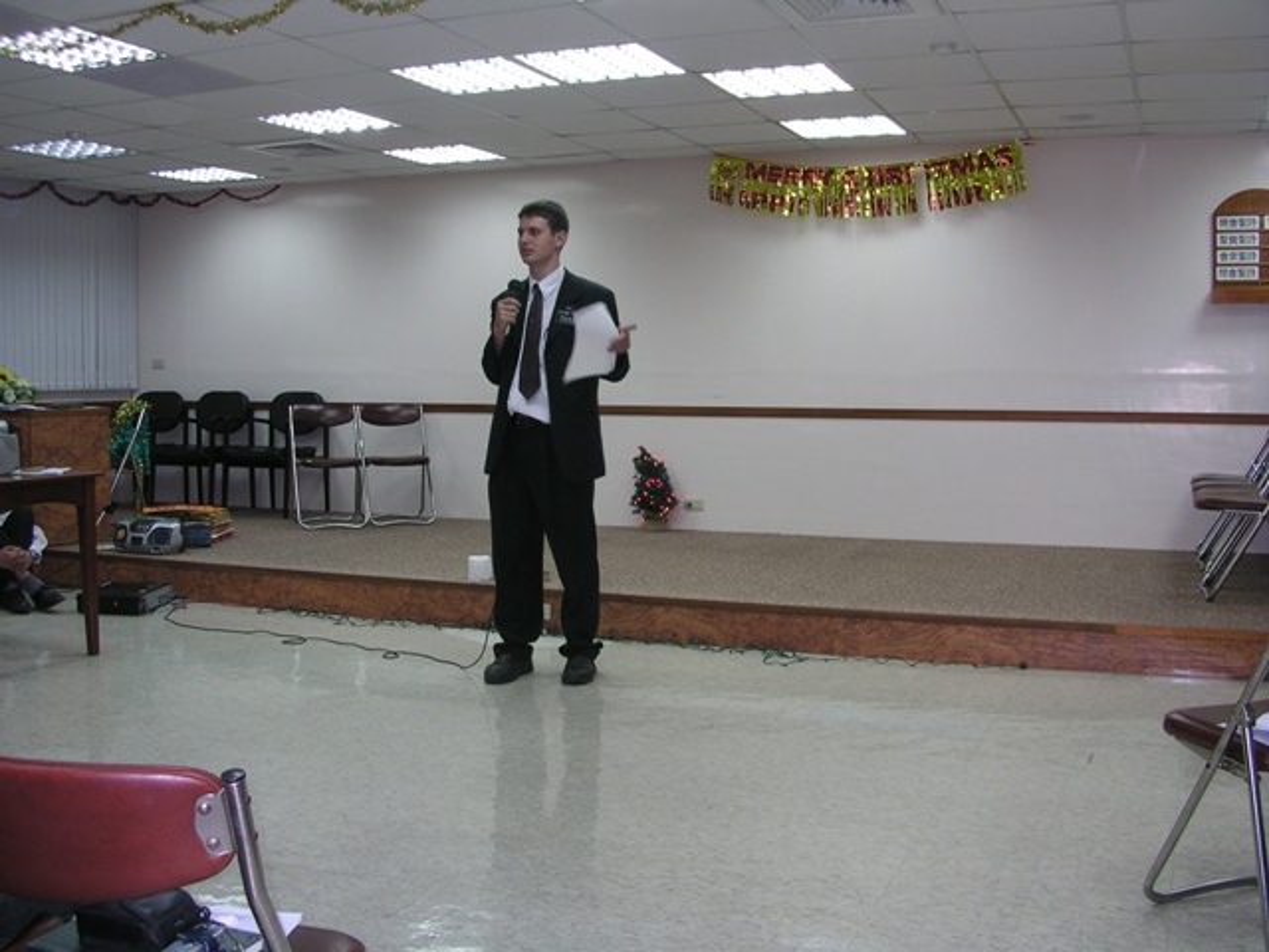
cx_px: 634
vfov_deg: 38.7
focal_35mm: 37
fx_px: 1356
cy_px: 476
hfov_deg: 50.1
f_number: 2.7
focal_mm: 5.6
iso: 113
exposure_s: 1/30
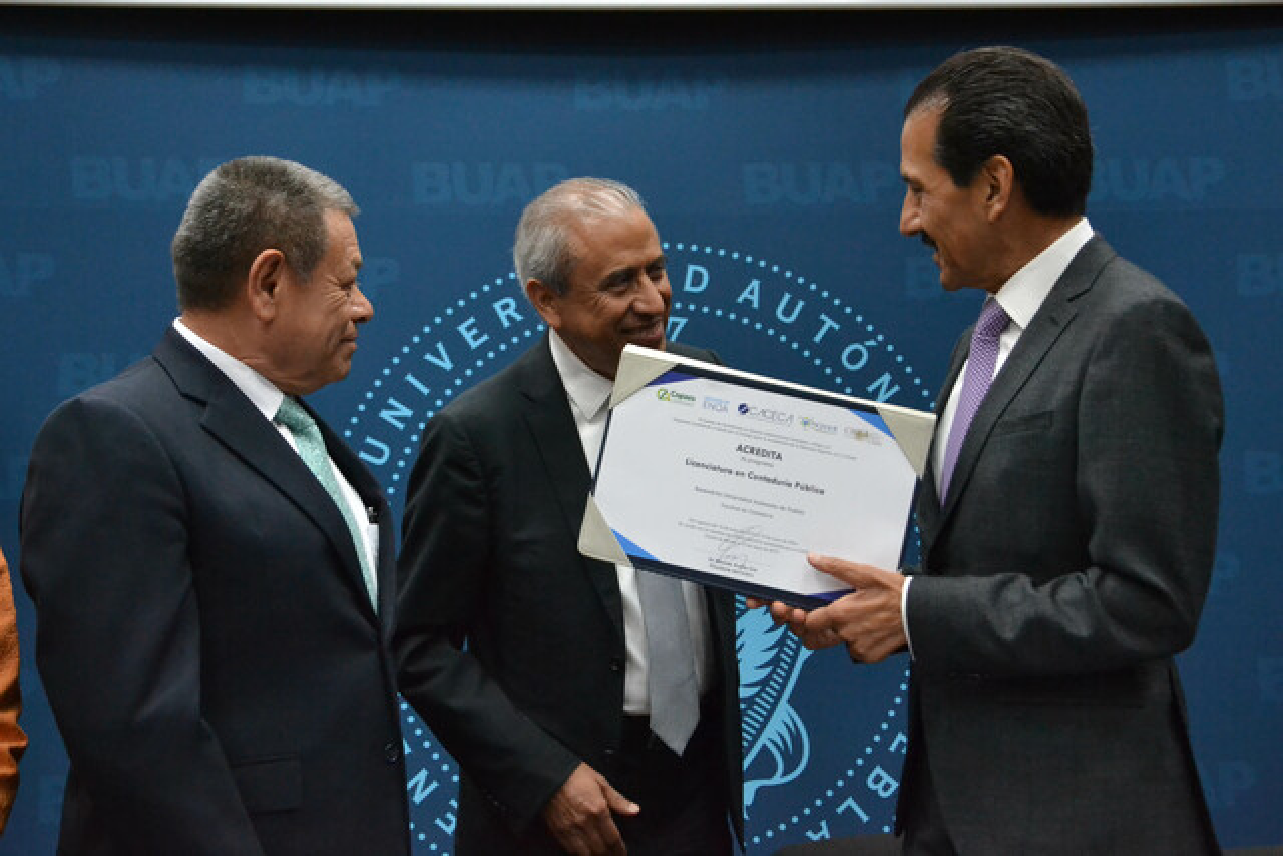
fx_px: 1604
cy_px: 428
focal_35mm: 45
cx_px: 642
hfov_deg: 43.6
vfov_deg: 29.9
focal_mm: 30
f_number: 5.6
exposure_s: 1/100
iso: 3200
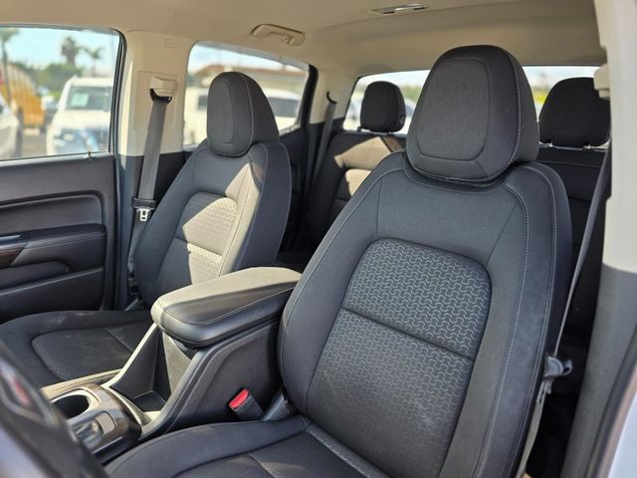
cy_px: 239
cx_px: 318
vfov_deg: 58.9
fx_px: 423
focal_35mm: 23
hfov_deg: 73.9
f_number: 1.7
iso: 64
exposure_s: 1/180
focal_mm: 6.3
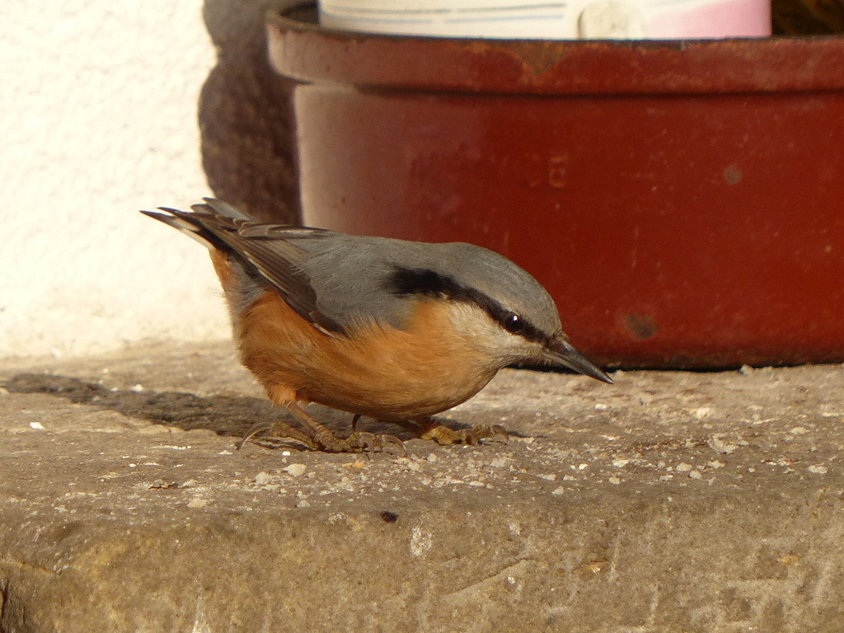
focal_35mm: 460
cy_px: 316
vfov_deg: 3.2
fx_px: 11216
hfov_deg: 4.3
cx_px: 422
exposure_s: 1/2000
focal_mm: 82.8
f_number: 3.2
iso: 100
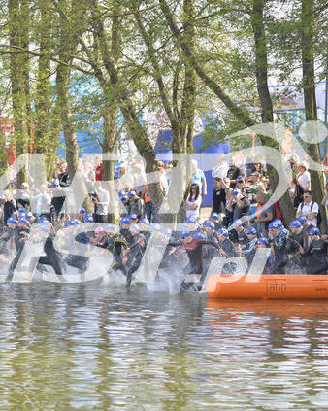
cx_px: 84
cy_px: 206
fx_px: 2586
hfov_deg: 7.2
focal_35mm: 213
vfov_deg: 9.1
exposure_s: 1/1600
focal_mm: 150
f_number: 5.6
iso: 800
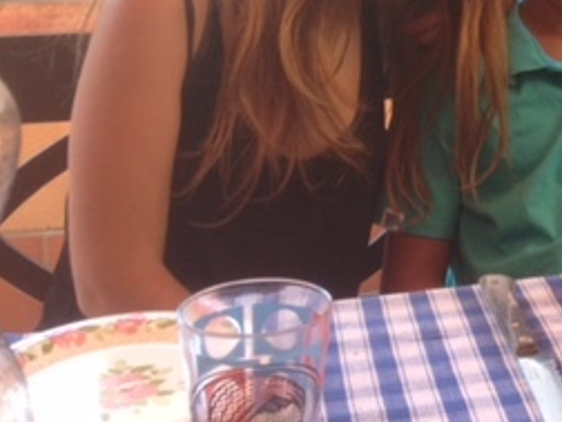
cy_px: -7
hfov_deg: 20.7
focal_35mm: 89
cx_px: 653
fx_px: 1445
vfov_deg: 16.2
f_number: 2.4
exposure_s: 1/120
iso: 64
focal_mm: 4.28
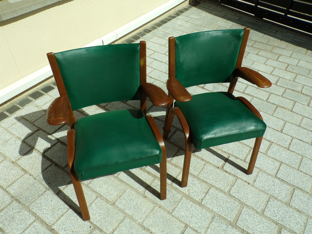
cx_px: 156
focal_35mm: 28
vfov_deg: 49.7
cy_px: 117
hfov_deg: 63.4
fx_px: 252
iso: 80
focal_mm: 5
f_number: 6
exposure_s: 1/500
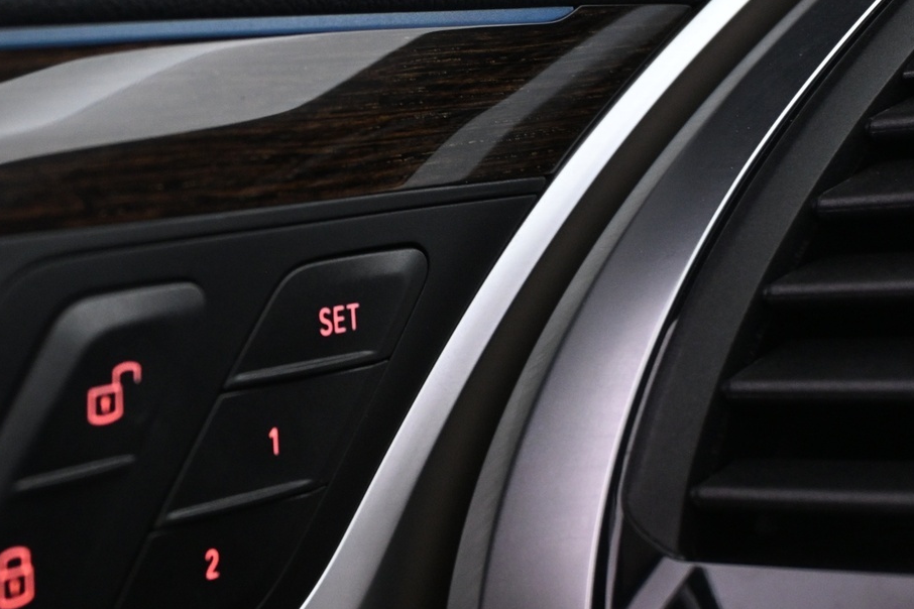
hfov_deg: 23.8
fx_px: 2144
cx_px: 242
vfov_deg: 16.2
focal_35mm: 84
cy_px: 381
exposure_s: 1/15
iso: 1600
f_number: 5
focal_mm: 31.5
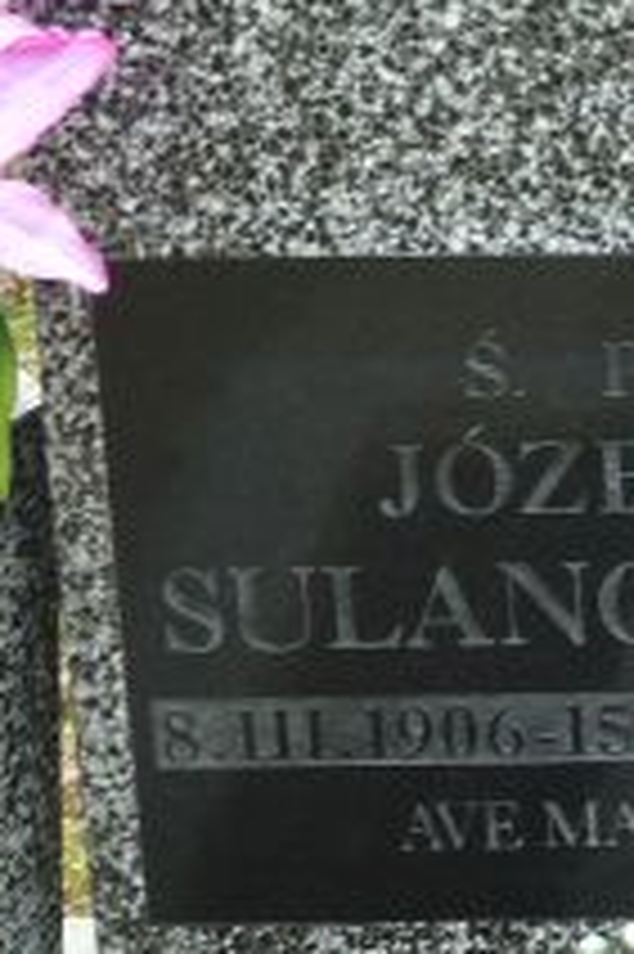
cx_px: 1214
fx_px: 5239
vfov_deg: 10.4
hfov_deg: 6.7
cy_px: 783
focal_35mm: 198
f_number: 4
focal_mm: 10.3
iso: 80
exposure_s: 1/60
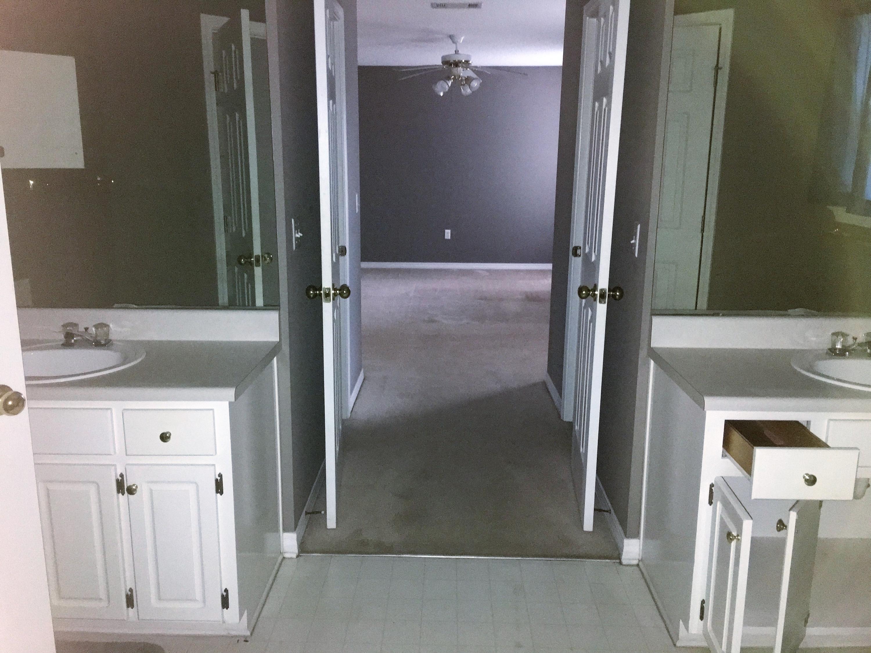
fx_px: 730
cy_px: 326
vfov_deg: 48.2
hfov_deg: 61.7
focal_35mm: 29
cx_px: 436
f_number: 2.2
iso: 200
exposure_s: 1/16
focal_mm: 4.15
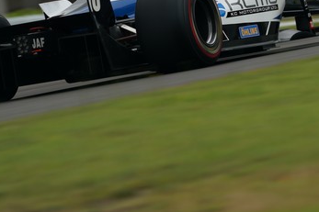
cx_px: 176
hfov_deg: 1.7
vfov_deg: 1.1
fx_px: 11035
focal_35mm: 1246
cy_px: 4
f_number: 9
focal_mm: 600
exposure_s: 1/125
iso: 200
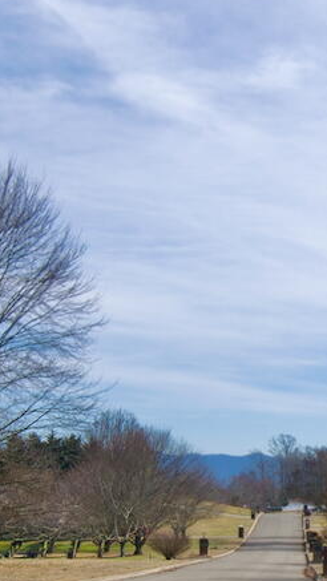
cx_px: 251
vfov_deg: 22.9
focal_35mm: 92
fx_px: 1417
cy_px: 444
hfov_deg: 13.1
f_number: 10
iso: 200
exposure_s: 1/400
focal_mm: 20
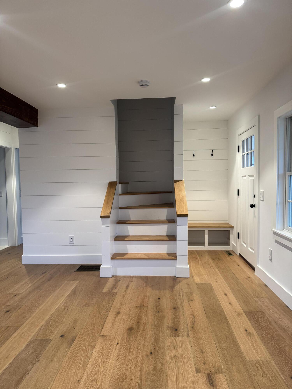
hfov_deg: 56.8
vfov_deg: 71.6
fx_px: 270
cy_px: 194
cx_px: 146
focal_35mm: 24
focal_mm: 6.76
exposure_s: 1/120
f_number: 1.78
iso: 160
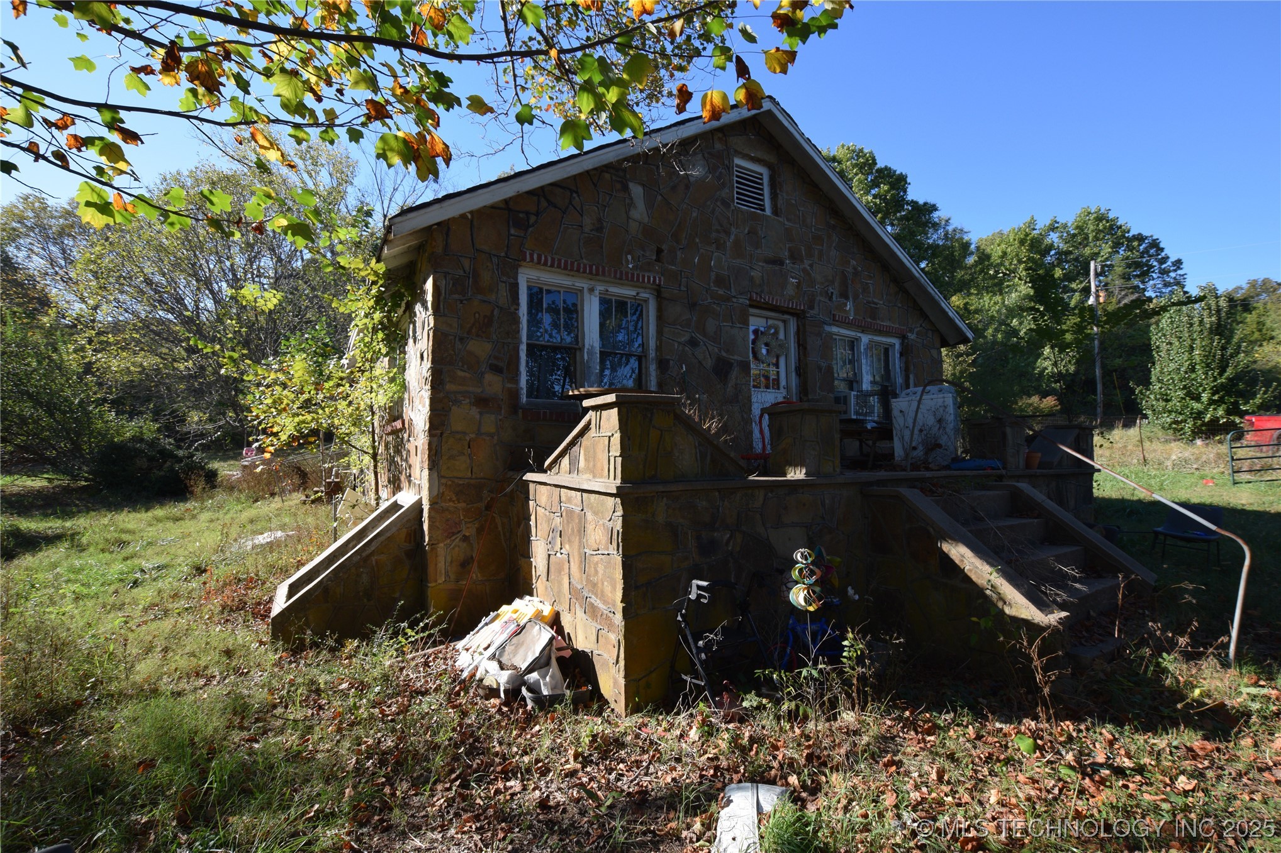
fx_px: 534
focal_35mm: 15
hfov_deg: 100.4
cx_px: 640
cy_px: 426
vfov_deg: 77.3
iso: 250
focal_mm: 10
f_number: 8
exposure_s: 1/250
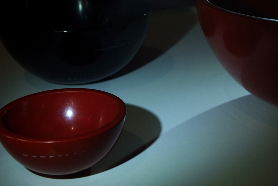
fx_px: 418
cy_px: 92
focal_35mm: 54
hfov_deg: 36.8
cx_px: 151
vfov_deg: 25.1
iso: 400
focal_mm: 32
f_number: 5
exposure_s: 1/100
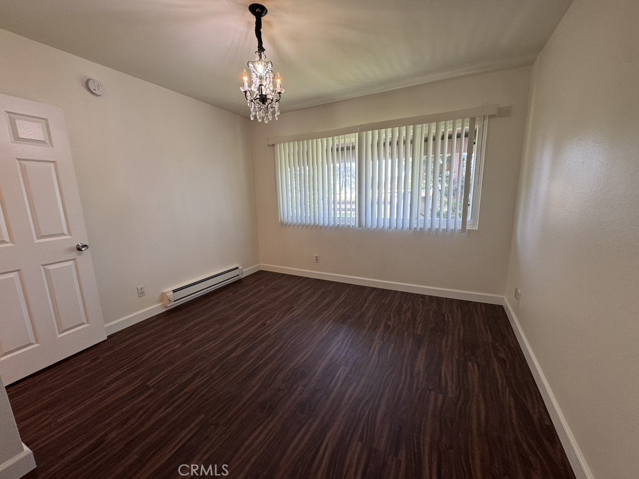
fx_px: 258
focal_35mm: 14
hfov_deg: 102.1
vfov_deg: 85.7
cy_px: 240
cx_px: 320
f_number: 2.2
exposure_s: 1/120
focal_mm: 2.22
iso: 160
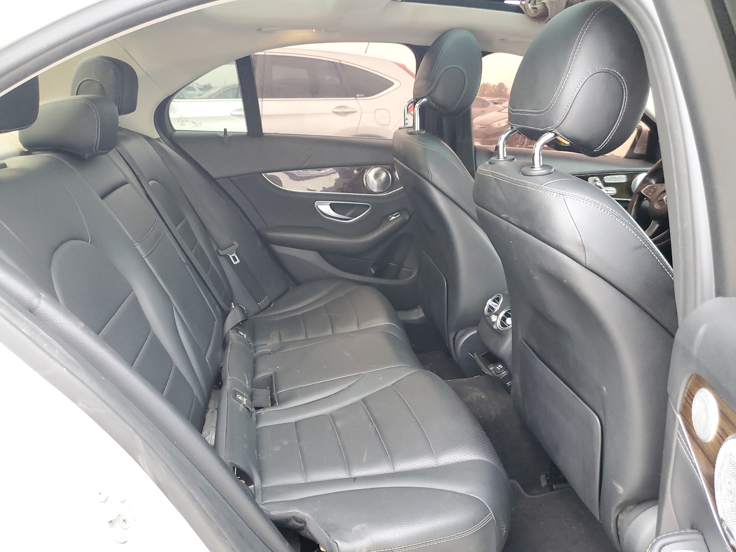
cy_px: 276
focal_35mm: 26
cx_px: 368
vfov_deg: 53.1
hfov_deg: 67.3
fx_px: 553
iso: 198
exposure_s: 1/60.2
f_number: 1.5
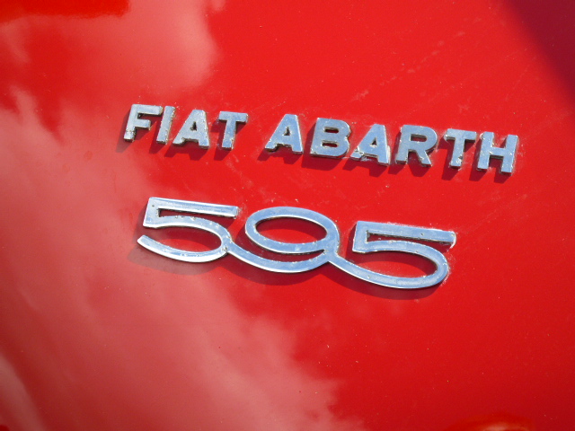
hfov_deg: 23.0
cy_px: 216
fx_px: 1412
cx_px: 288
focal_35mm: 85
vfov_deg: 17.4
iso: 100
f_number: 5.3
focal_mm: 14.3
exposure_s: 1/160
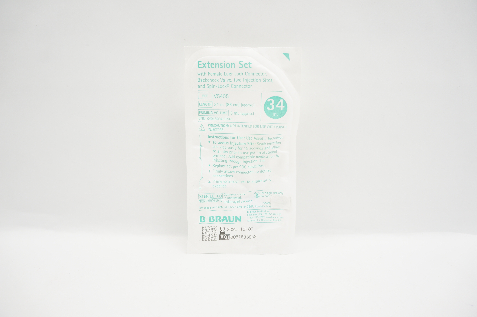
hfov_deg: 67.4
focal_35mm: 27
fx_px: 357
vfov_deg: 47.8
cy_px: 158
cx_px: 238
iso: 200
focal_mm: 18
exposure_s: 1/40
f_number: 5.6
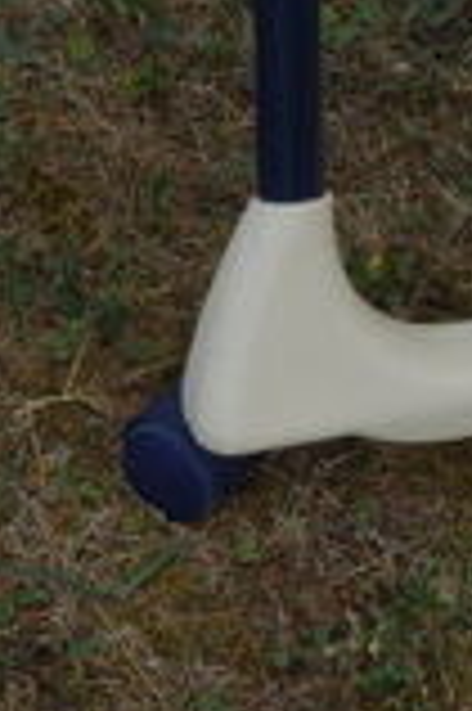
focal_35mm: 178
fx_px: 3508
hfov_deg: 7.6
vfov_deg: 10.6
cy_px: -702
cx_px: 643
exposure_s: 1/250
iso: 125
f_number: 5.6
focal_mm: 14.4
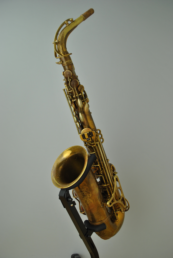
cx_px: 86
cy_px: 129
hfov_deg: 37.0
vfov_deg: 53.1
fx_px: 259
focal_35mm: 36
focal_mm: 24
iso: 160
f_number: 5.6
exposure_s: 1/125
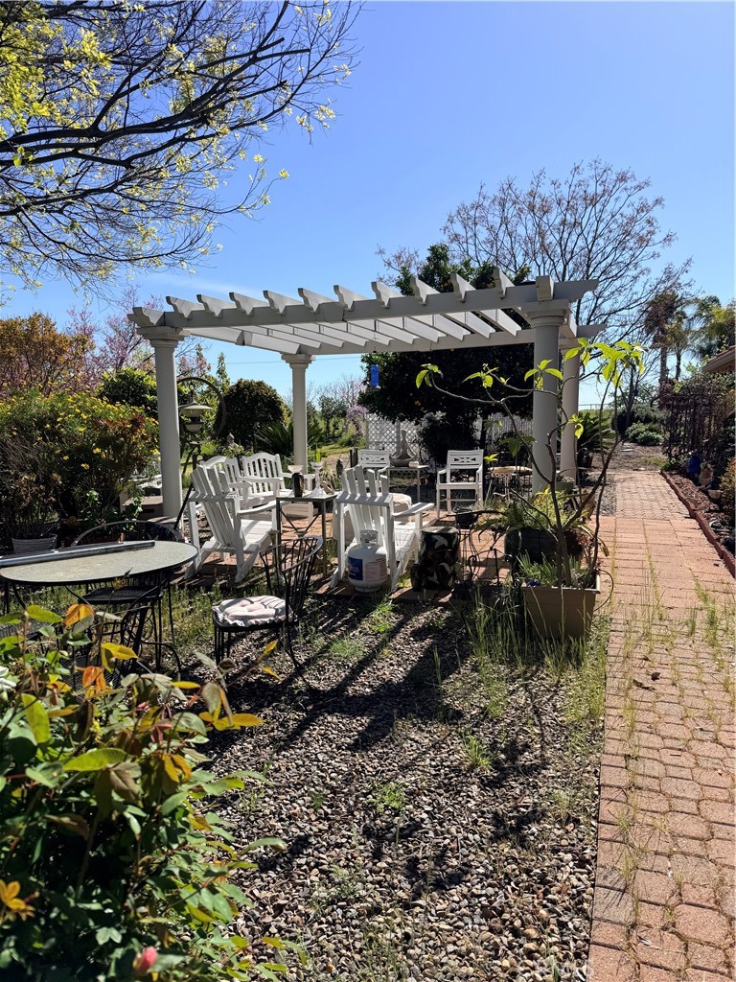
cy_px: 491
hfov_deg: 56.8
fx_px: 680
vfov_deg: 71.6
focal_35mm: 24
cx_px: 368
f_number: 1.78
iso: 80
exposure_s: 1/4975
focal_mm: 6.76
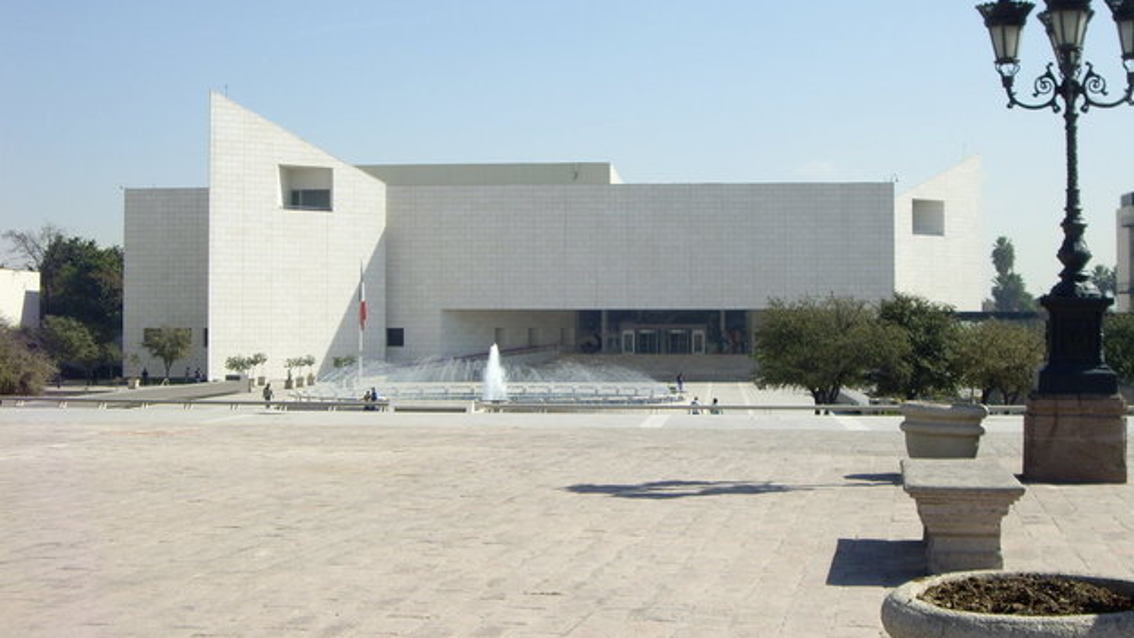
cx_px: 575
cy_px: 270
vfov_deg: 19.7
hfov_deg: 34.4
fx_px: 1834
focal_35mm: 61
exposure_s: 1/250
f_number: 5.2
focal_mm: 9
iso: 50
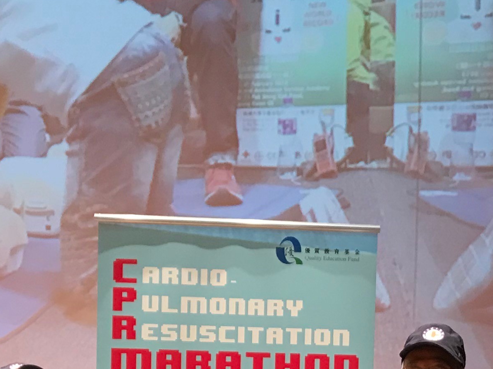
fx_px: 1353
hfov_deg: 20.7
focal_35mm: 95
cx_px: 242
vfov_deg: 14.8
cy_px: 485
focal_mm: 3.99
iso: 40
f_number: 1.8
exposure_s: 1/20
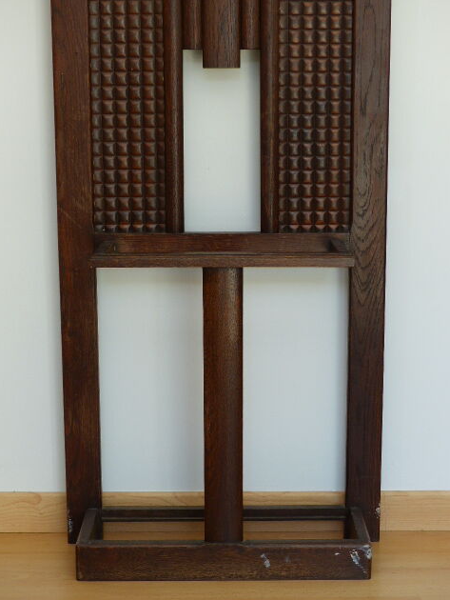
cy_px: 304
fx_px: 1109
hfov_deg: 22.9
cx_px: 225
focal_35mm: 64
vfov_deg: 30.3
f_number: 2.8
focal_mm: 11.4
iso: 100
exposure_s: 1/60
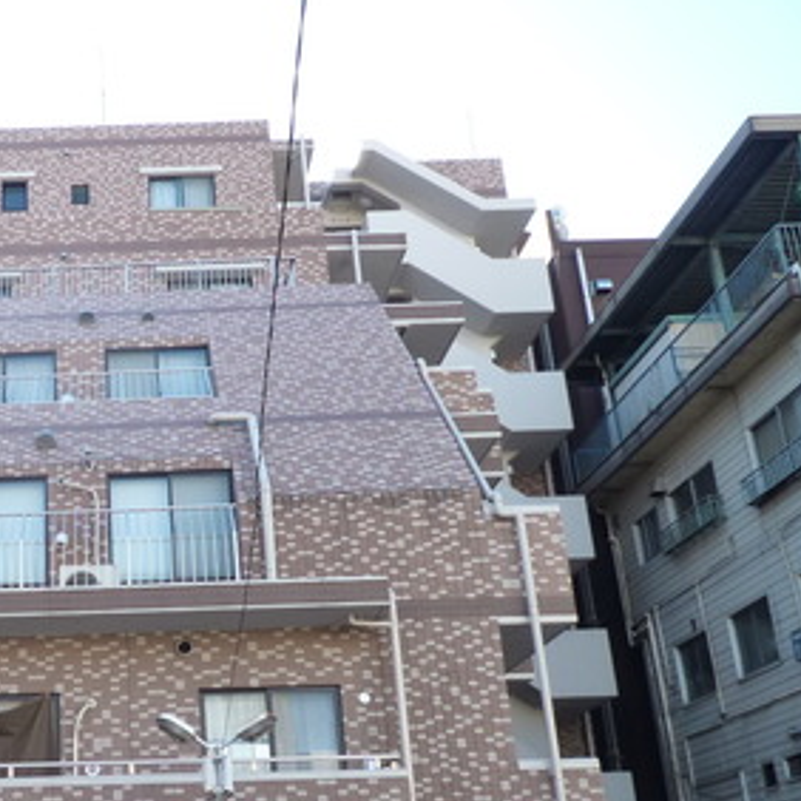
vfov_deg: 35.8
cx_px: 68
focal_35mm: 47
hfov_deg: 33.9
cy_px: 508
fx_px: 1230
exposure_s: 1/160
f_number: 2.8
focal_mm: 4.4
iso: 125
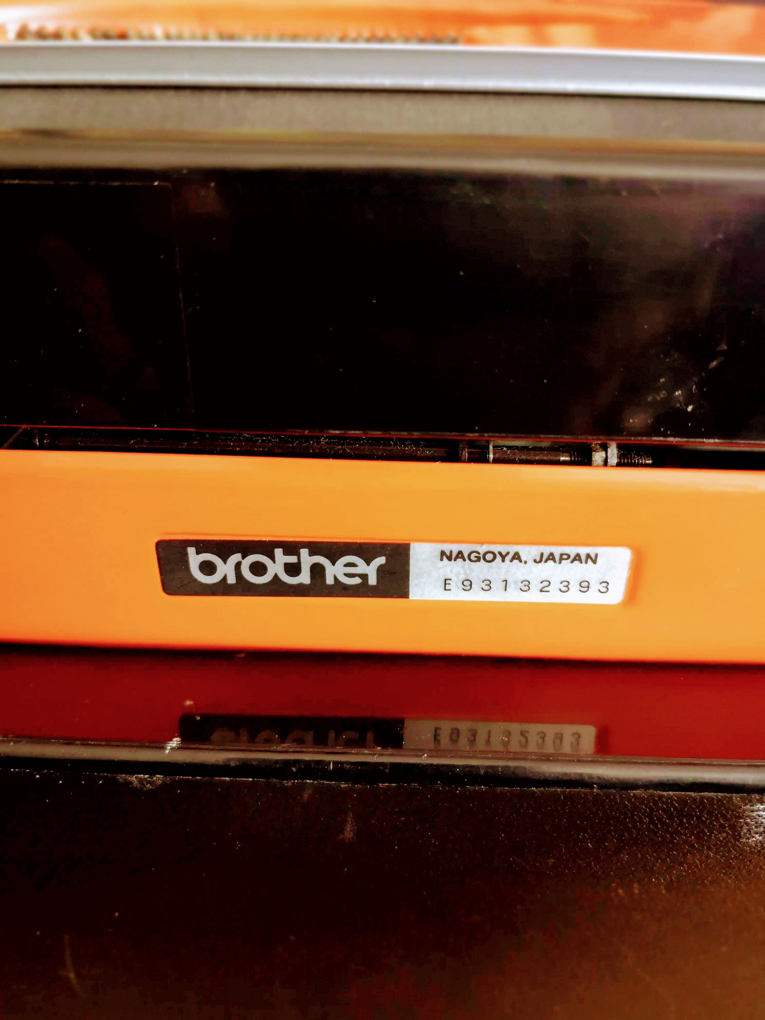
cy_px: 510
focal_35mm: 27
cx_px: 382
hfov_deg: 51.4
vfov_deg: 65.3
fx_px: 796
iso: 100
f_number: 4
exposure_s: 1/50
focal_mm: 3.95
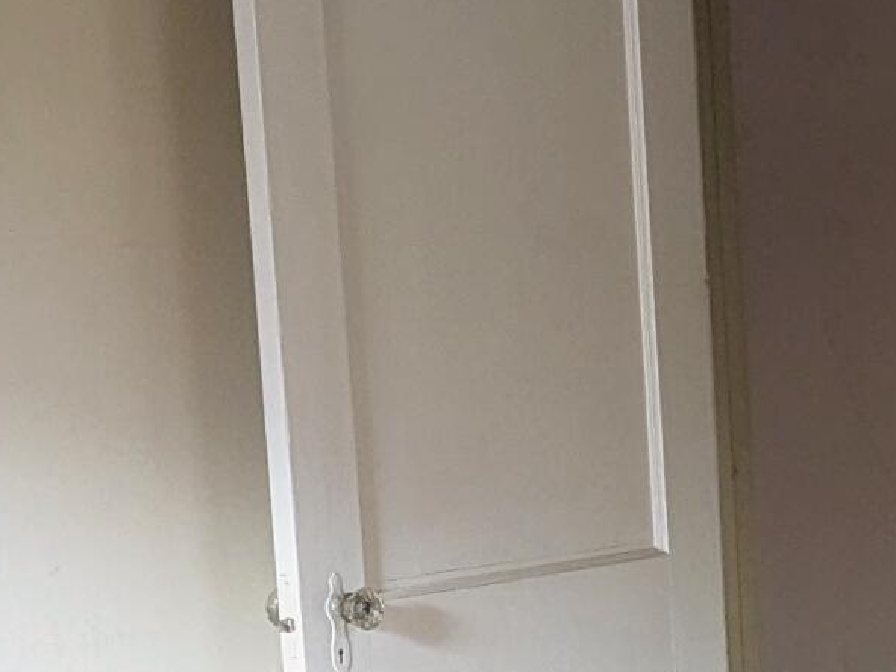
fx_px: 3545
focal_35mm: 137
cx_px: 1095
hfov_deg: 14.0
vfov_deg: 10.7
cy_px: 787
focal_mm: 4.38
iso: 252
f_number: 1.73
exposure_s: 1/60
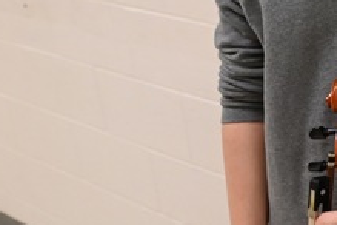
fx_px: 786
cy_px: 18
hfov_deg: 19.4
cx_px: 569
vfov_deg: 16.0
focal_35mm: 84
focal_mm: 18
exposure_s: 1/200
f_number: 2.8
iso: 2000
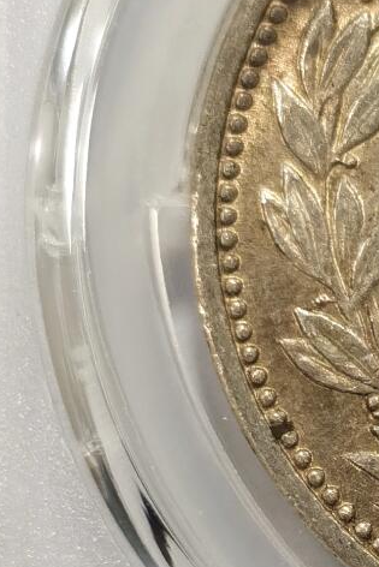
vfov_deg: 9.6
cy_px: 513
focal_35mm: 214
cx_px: 663
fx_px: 3377
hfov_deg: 6.3
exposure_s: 1/100
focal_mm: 5.56
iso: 100
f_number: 16
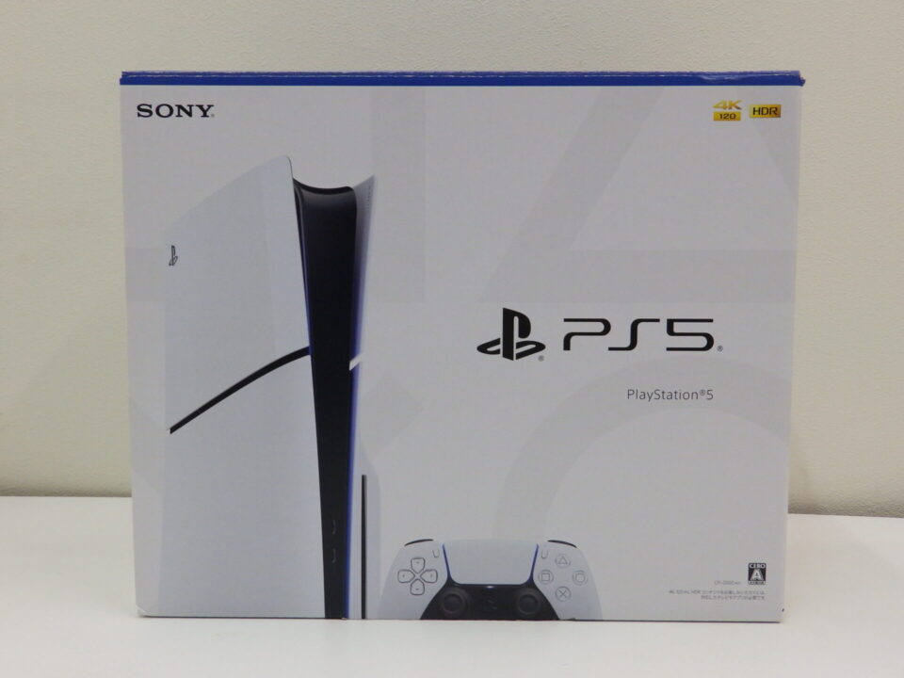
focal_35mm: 32
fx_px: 836
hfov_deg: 56.8
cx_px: 452
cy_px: 339
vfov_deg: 44.2
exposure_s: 1/30
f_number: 3.7
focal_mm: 5.7
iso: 400
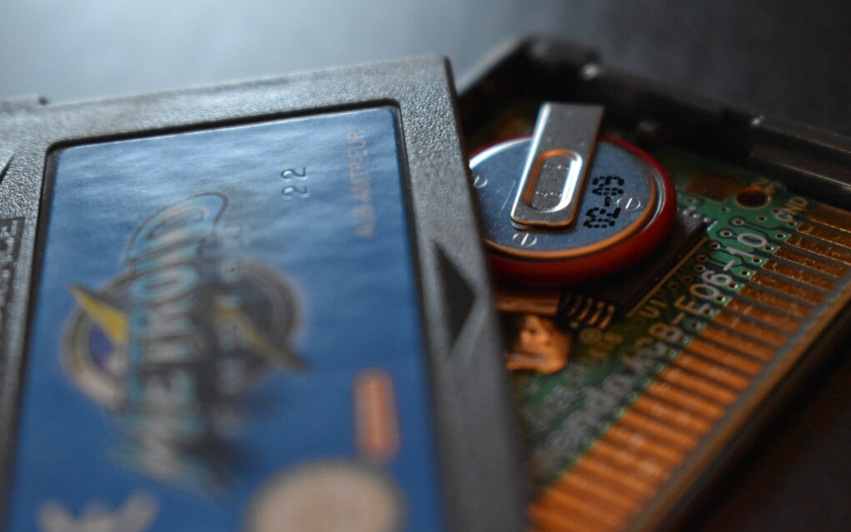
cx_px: 427
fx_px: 1960
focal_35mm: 85
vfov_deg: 15.5
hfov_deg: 24.5
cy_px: 249
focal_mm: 55
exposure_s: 1/125
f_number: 5.6
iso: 5000
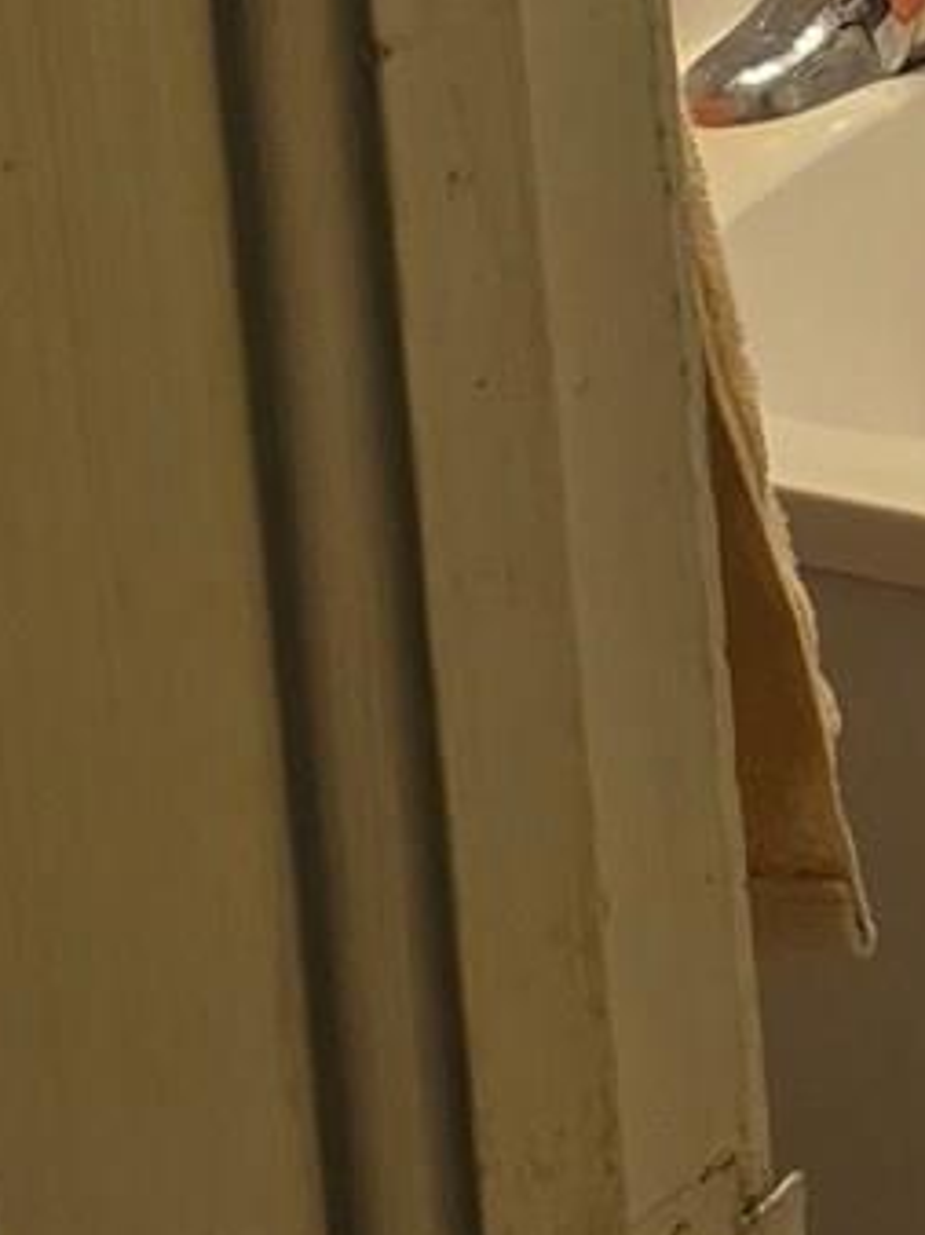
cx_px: 3016
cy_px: -1348
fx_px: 5601
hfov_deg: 7.8
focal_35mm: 157
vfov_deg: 11.2
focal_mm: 6.3
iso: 160
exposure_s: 1/120
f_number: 1.7
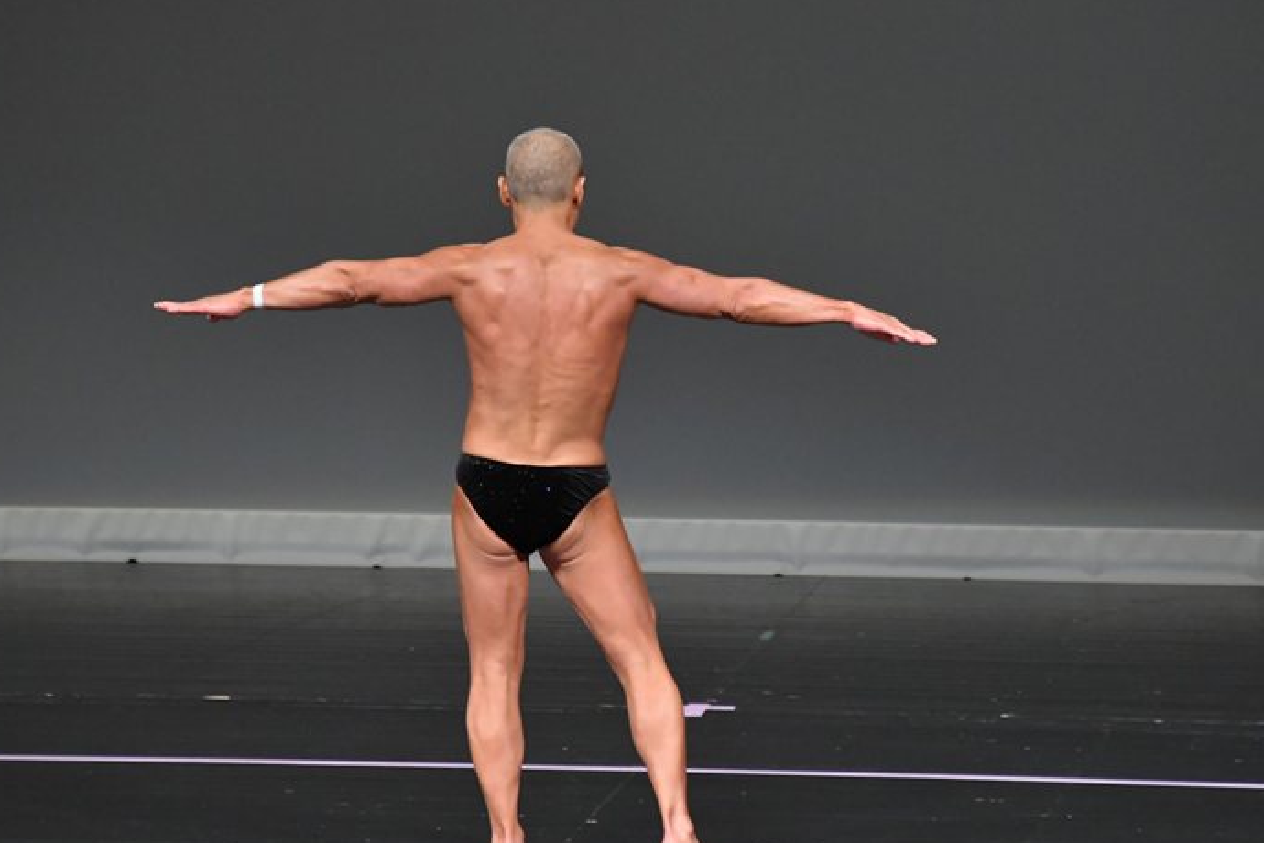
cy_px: 431
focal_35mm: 421
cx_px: 684
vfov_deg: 3.3
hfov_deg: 4.9
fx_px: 14781
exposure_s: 1/400
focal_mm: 250
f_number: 5.6
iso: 4000
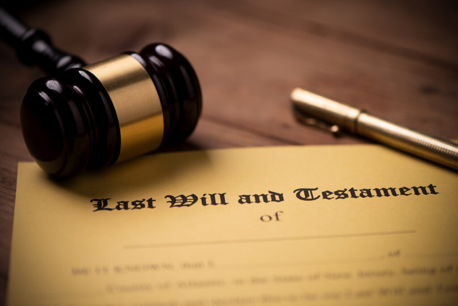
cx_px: 229
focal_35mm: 105
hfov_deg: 19.5
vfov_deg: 13.0
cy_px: 153
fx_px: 1336
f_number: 4
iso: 64
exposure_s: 1/500
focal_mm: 105
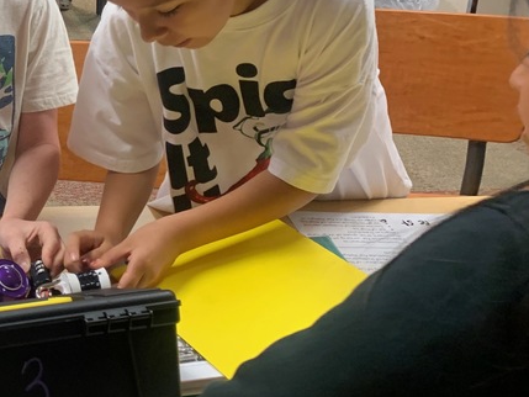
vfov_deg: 23.3
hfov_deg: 28.2
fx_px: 948
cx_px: -60
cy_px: 84
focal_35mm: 62
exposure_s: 1/60
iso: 160
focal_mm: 4.25
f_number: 1.8
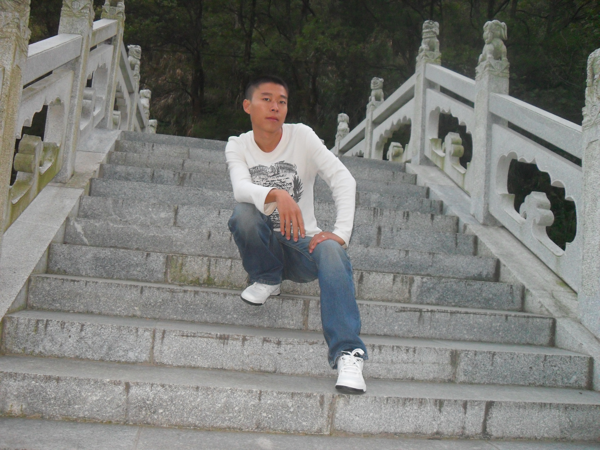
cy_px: 225
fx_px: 607
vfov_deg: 40.7
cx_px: 300
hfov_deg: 52.6
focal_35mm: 35
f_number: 2.8
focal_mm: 6.2
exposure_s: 1/45
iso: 200
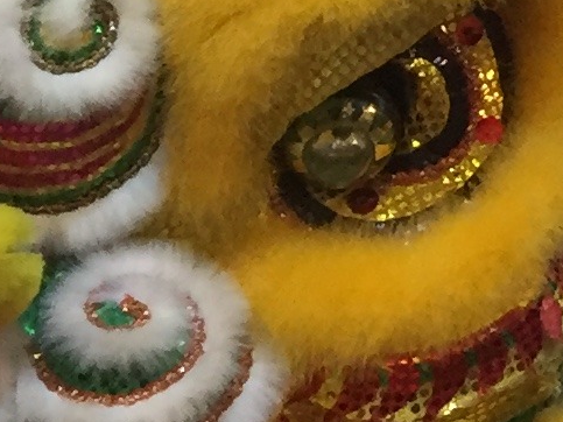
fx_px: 3187
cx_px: 1438
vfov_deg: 7.0
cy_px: -730
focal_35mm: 196
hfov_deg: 8.9
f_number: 2.2
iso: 50
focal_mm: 4.15
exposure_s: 1/30
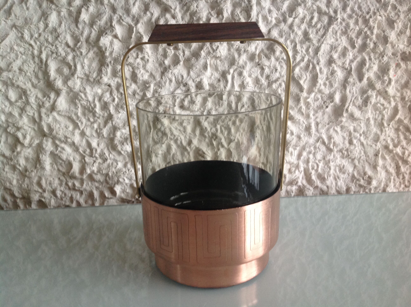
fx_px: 415
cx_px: 206
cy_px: 154
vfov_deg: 40.6
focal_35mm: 35
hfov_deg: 52.7
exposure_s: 1/15
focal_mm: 4.28
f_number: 2.4
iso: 125
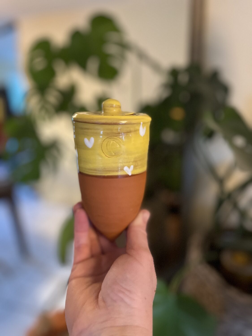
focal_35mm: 26
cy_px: 168
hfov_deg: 53.1
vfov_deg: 67.3
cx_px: 126
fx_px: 252
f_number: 1.6
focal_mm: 5.1
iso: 500
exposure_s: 1/40
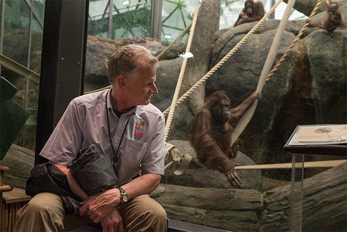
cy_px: 116
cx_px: 174
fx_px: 366
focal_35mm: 38
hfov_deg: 50.7
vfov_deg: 35.1
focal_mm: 38
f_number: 5.6
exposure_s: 1/180
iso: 1250
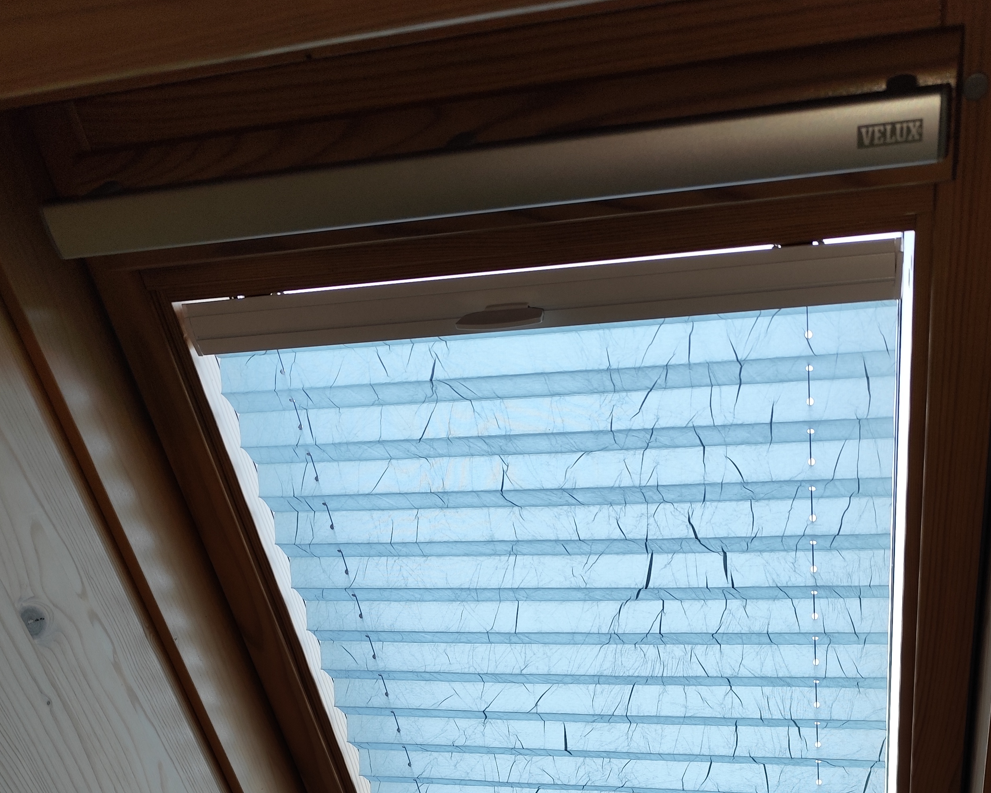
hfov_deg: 48.9
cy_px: 787
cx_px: 575
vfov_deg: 36.2
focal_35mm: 37
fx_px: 1085
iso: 80
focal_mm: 6.19
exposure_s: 1/100
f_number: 1.65
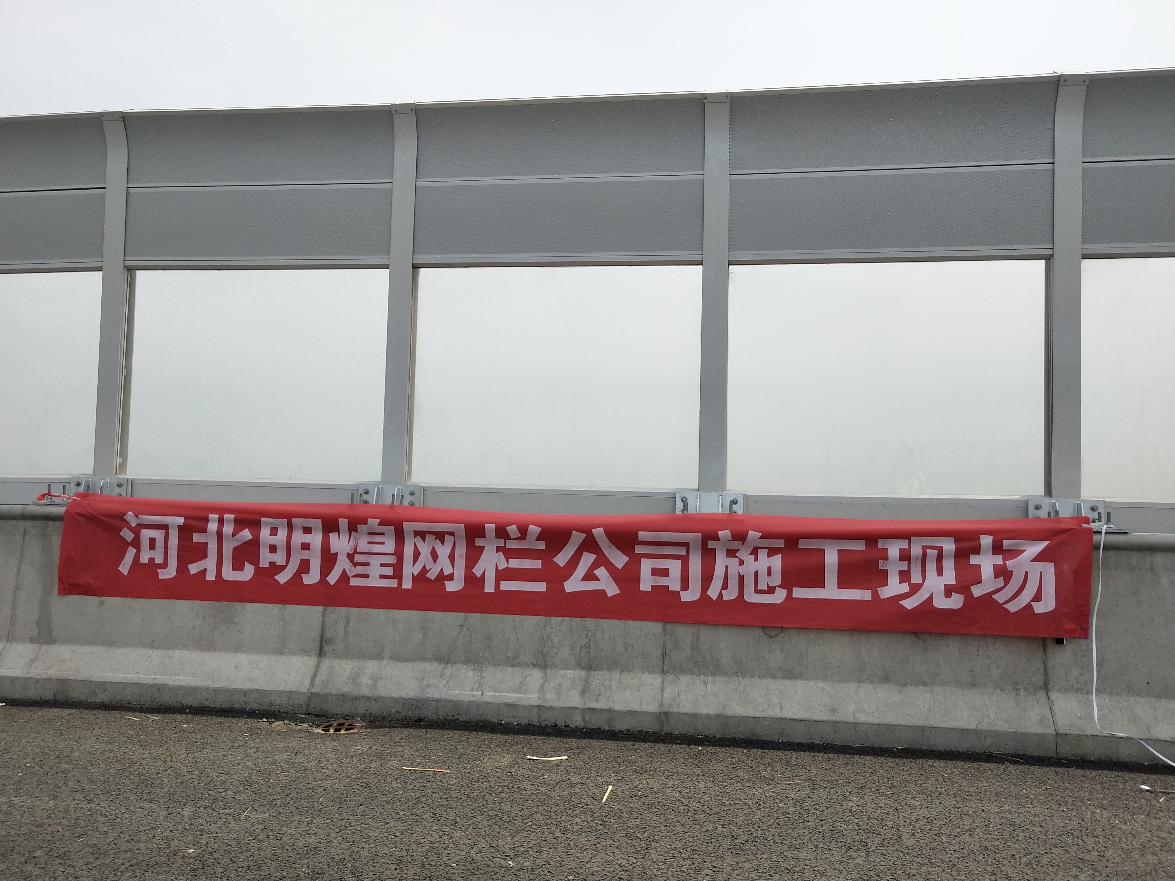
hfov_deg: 60.0
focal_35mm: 30
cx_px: 588
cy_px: 440
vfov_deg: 46.8
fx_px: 1018
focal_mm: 3.95
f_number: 1.8
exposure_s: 1/3048
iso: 68
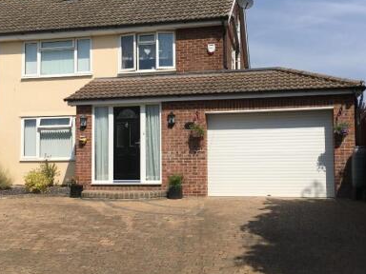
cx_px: 177
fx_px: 465
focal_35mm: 44
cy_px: 140
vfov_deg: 32.9
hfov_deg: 42.9
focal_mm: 4.15
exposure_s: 1/3077
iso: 25
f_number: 2.2
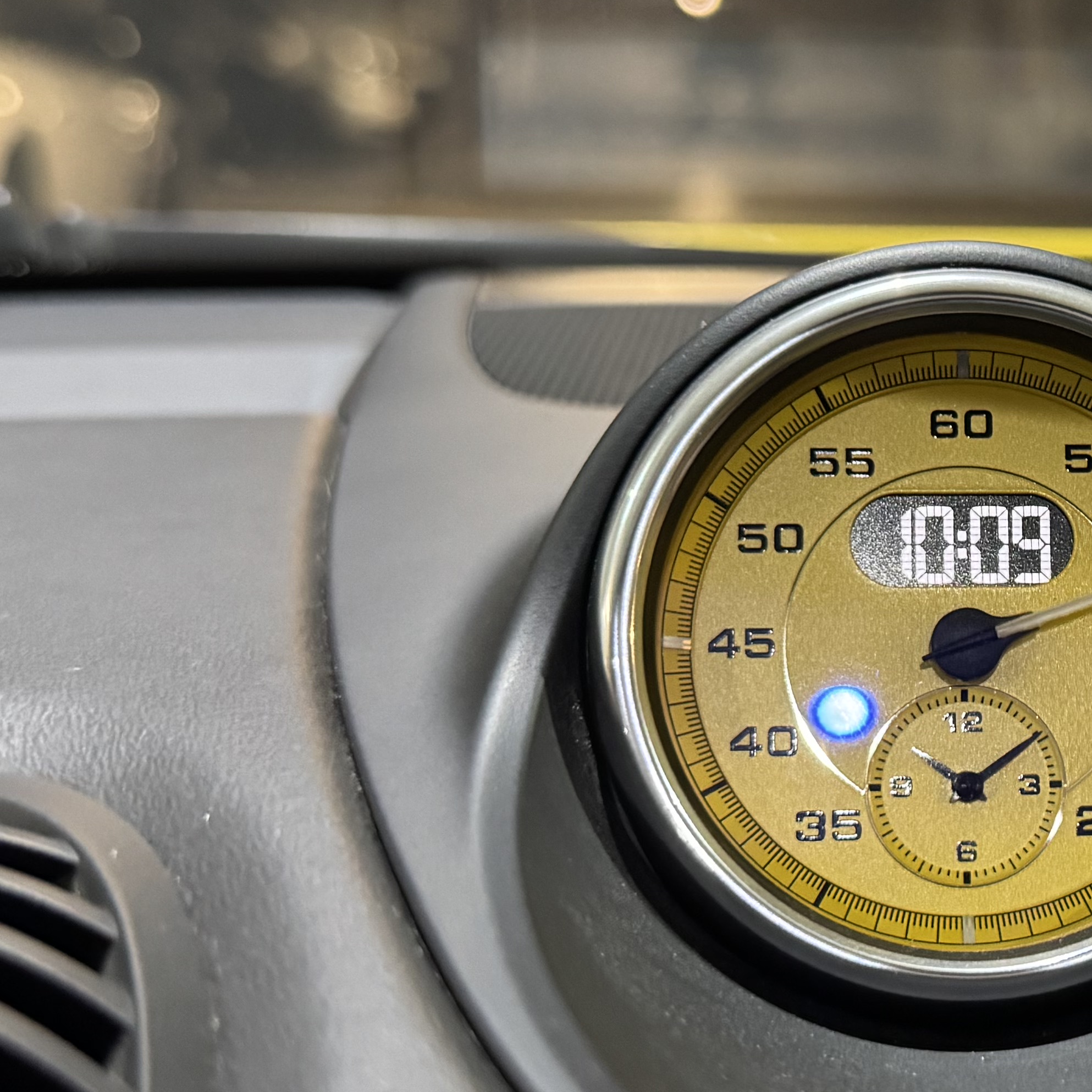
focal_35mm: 61
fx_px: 2177
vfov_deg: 28.2
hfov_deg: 26.6
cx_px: 1095
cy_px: 547
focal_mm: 6.76
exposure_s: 1/40
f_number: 1.78
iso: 800
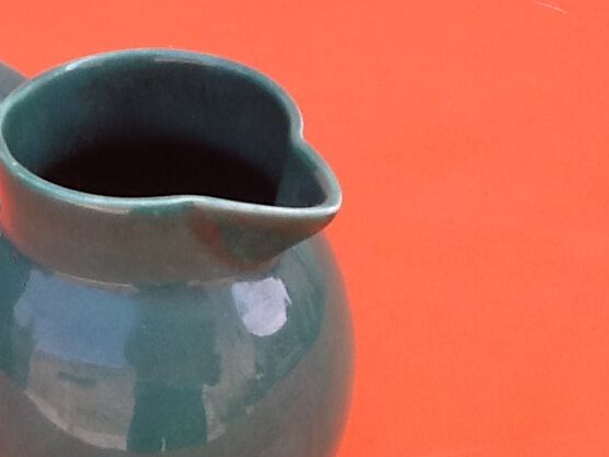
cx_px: 131
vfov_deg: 19.3
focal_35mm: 76
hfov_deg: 25.3
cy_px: 290
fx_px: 1337
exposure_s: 1/217
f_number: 2.4
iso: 40
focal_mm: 2.03
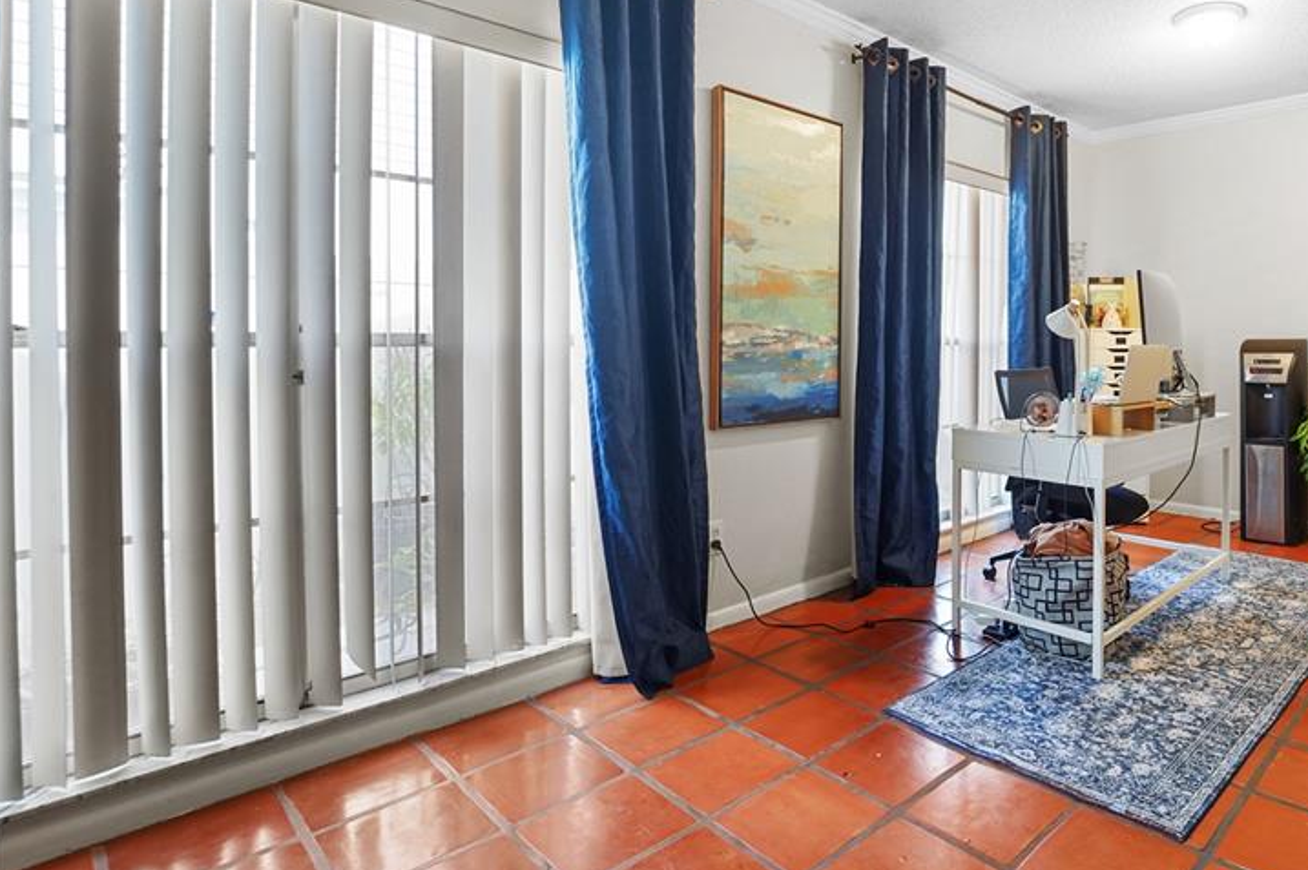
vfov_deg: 61.2
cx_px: 927
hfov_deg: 79.6
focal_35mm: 20
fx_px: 726
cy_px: 337
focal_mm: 14
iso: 640
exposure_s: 1/8
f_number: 8
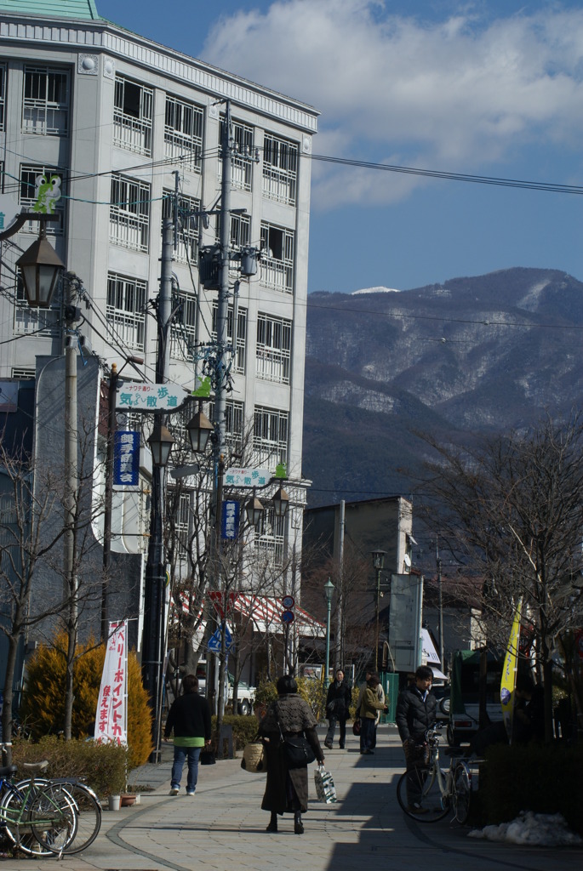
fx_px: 2908
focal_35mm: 120
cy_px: 436
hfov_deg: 11.4
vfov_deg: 17.0
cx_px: 292
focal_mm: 80
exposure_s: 1/250
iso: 100
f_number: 13
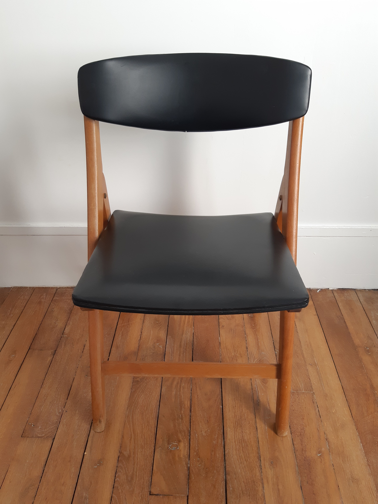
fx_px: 379
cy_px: 252
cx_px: 189
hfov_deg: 53.1
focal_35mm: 26
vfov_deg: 67.3
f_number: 1.7
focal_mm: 3.93
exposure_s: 1/60
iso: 80
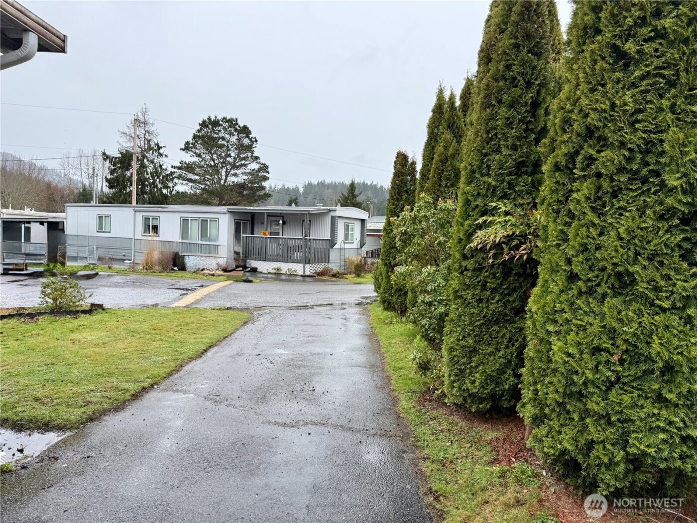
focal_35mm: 24
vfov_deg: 56.8
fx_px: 483
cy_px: 262
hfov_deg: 71.6
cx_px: 348
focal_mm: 6.76
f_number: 1.78
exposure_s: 1/1060
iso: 80
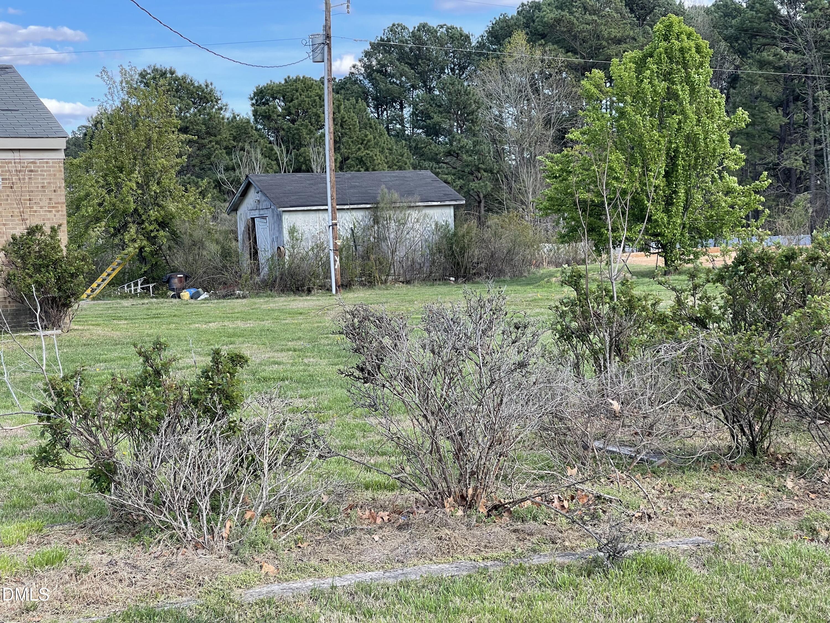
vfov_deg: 22.9
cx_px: 415
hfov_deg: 30.3
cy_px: 312
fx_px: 1535
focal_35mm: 64
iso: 20
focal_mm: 7.5
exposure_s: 1/272
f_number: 2.2
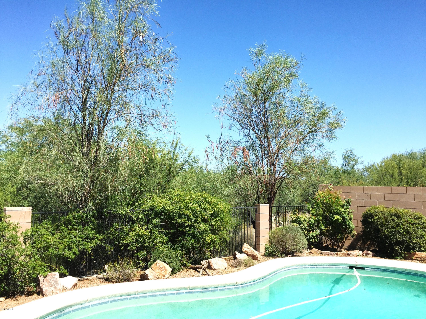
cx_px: 213
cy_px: 160
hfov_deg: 61.7
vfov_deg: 48.2
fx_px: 357
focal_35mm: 29
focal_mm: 4.15
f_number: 2.2
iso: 32
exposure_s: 1/1883
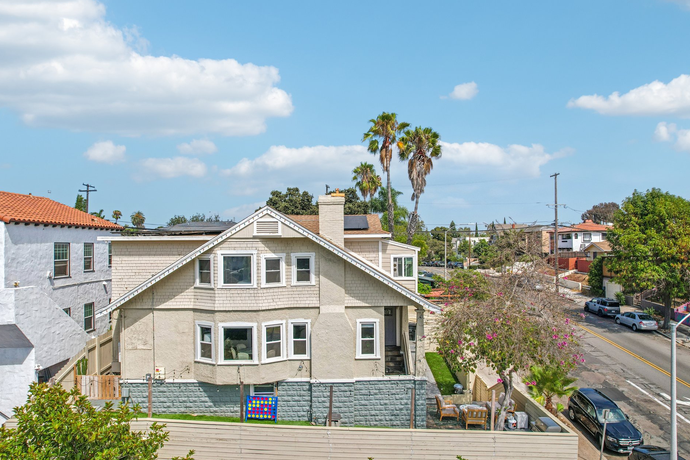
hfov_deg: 73.7
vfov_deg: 53.1
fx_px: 460
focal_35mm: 24
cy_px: 242
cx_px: 345
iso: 100
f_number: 2.8
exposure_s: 1/2500
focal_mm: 8.38
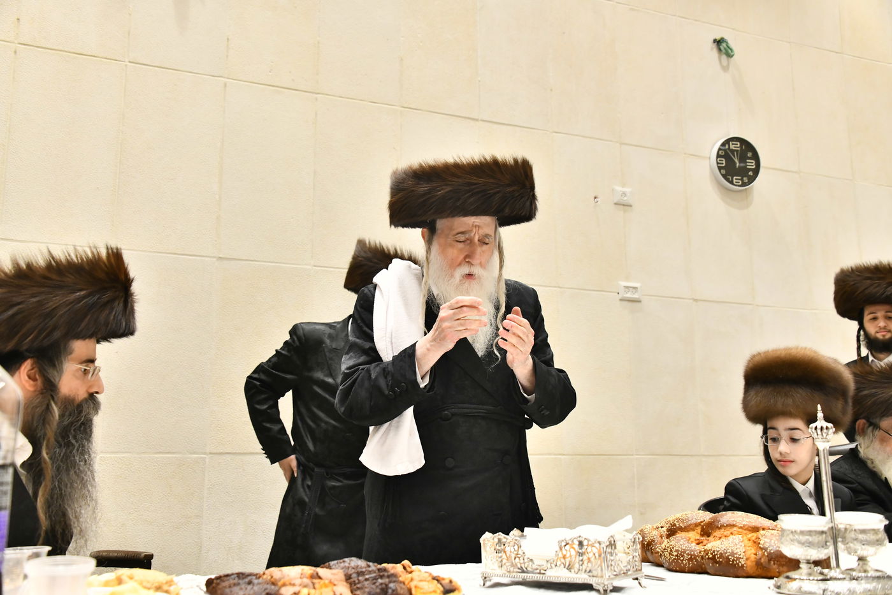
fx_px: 867
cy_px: 298
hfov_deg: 54.4
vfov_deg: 37.8
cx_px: 446
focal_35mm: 35
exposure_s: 1/250
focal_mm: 35
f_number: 5.6
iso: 2500
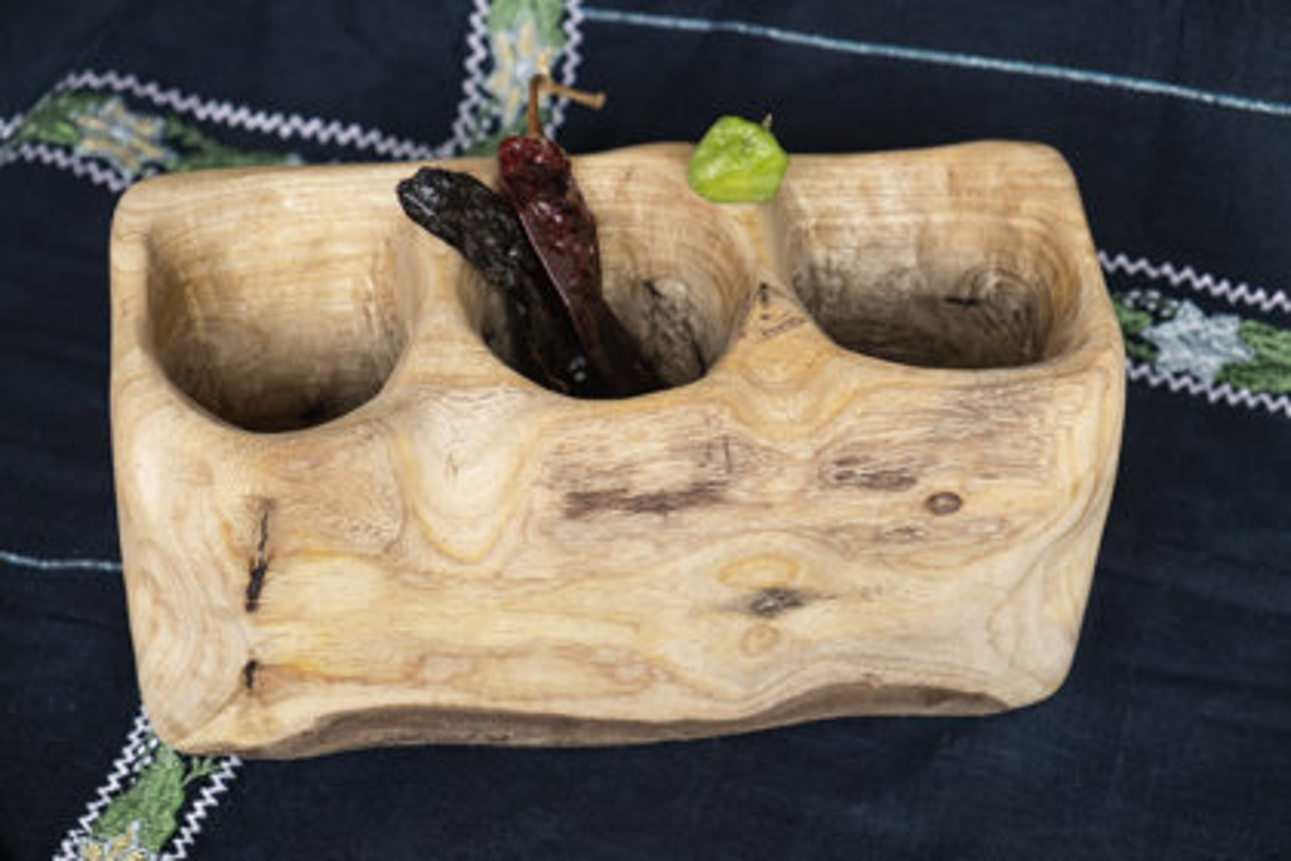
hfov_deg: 24.5
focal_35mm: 83
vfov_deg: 16.5
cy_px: 430
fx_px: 2976
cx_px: 646
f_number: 4.5
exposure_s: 1/125
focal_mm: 55
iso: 400
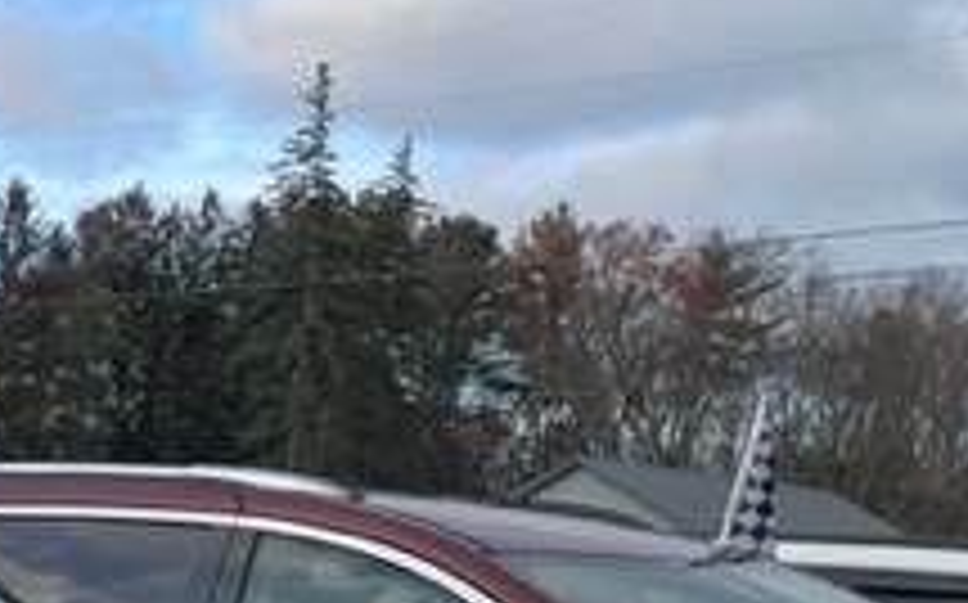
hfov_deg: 22.6
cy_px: 828
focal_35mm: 82
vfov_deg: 15.0
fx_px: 2162
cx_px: -284
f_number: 1.6
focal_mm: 4.2
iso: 32
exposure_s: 1/910
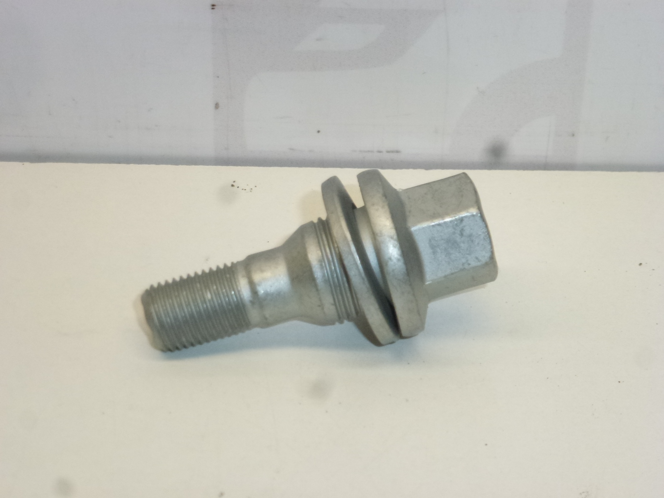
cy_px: 249
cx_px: 332
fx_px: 2168
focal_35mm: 113
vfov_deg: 13.1
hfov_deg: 17.4
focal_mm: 20.2
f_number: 5.1
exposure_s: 1/200
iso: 400
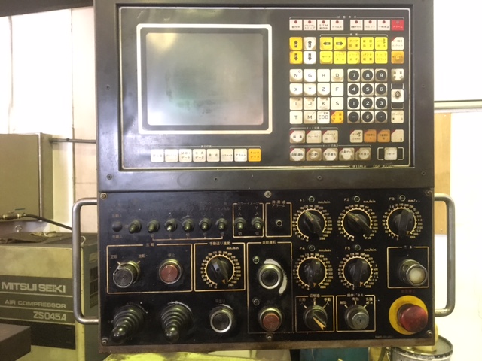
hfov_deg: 61.7
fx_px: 404
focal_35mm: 29
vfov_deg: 48.2
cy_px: 180
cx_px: 241
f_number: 2.2
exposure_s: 1/15
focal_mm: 4.15
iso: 320
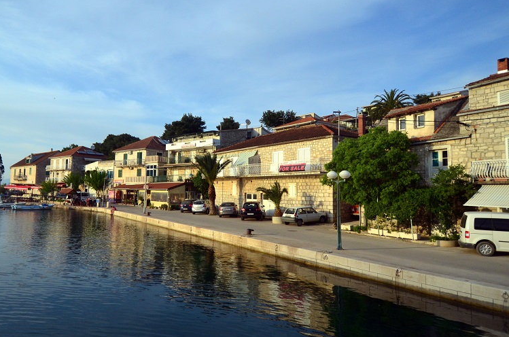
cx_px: 196
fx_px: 339
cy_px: 157
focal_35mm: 24
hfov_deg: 72.8
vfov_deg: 52.9
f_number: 4
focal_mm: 12
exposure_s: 1/6400
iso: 800
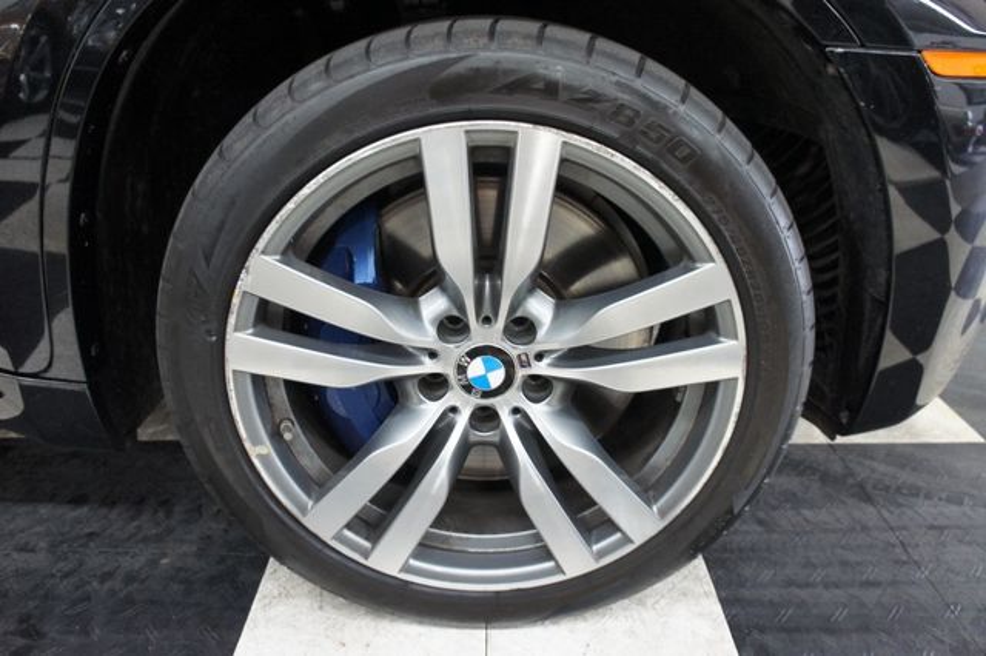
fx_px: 739
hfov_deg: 67.4
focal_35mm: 27
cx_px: 493
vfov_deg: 47.9
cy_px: 328
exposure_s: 1/60
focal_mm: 18
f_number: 3.5
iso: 1600
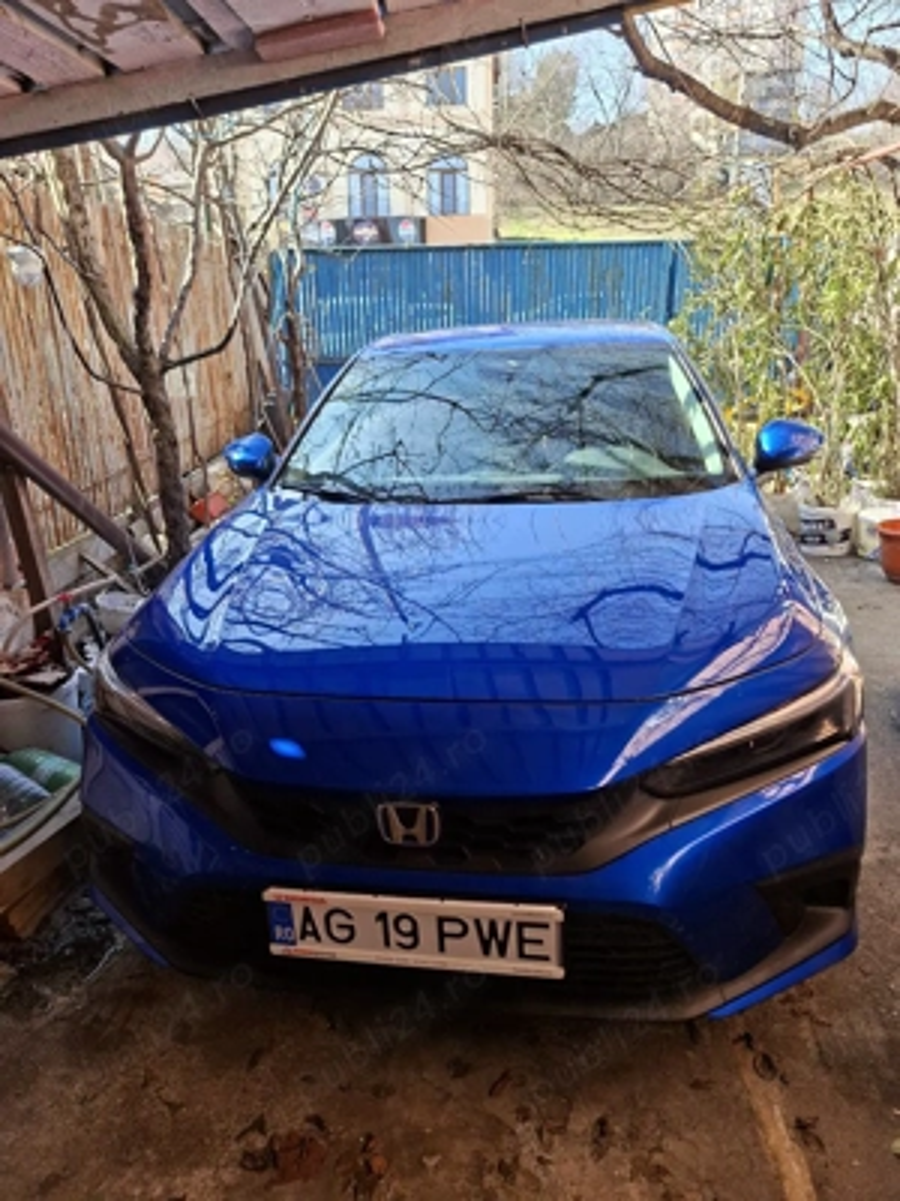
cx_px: 450
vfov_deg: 73.9
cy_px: 600
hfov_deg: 58.9
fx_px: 797
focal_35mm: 23
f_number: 1.8
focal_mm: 5.54
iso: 50
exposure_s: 1/270
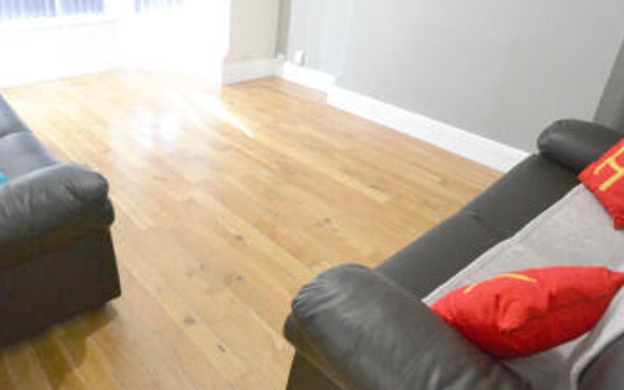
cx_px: 252
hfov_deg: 71.9
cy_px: 142
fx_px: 425
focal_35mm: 25
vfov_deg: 48.7
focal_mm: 12
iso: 3200
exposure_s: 1/60
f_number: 3.8
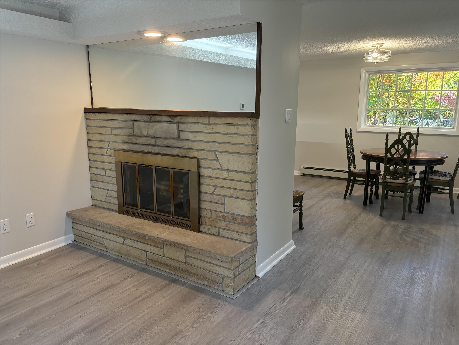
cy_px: 172
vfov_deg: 53.1
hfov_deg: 67.3
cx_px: 230
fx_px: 345
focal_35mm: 26
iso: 80
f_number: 1.6
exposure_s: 1/60
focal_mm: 5.96
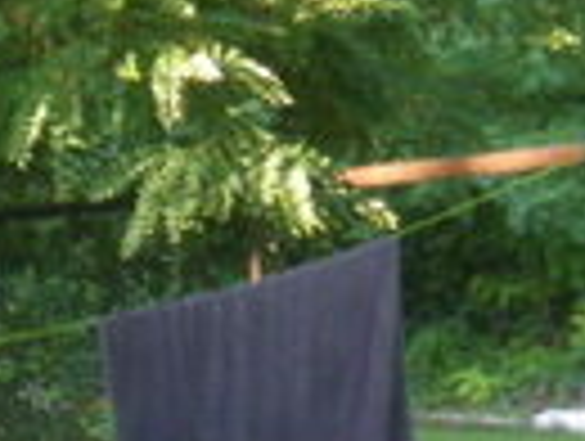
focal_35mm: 221
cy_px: 508
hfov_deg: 8.2
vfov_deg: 6.7
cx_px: -819
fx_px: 3742
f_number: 3.5
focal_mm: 6.3
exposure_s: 1/50
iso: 200
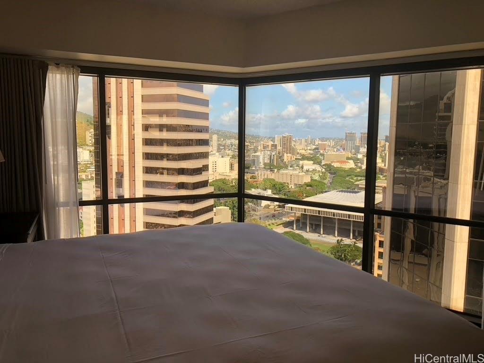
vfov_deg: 49.7
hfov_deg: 63.4
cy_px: 182
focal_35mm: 28
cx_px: 242
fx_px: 391
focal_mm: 3.99
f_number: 1.8
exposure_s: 1/120
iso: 32
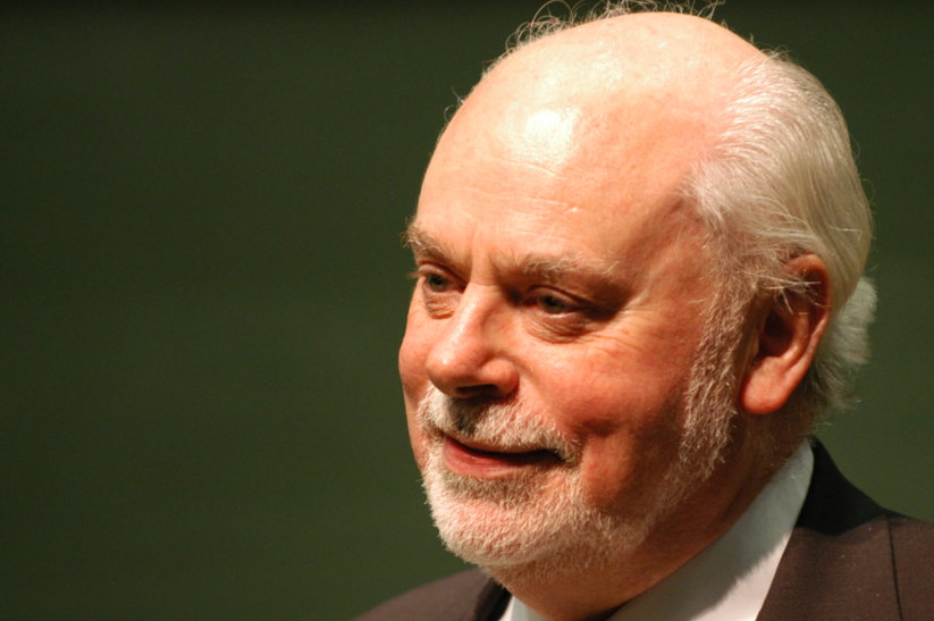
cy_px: 377
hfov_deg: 5.2
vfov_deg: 3.5
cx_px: 578
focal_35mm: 395
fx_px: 10238
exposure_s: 1/100
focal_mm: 200
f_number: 2.8
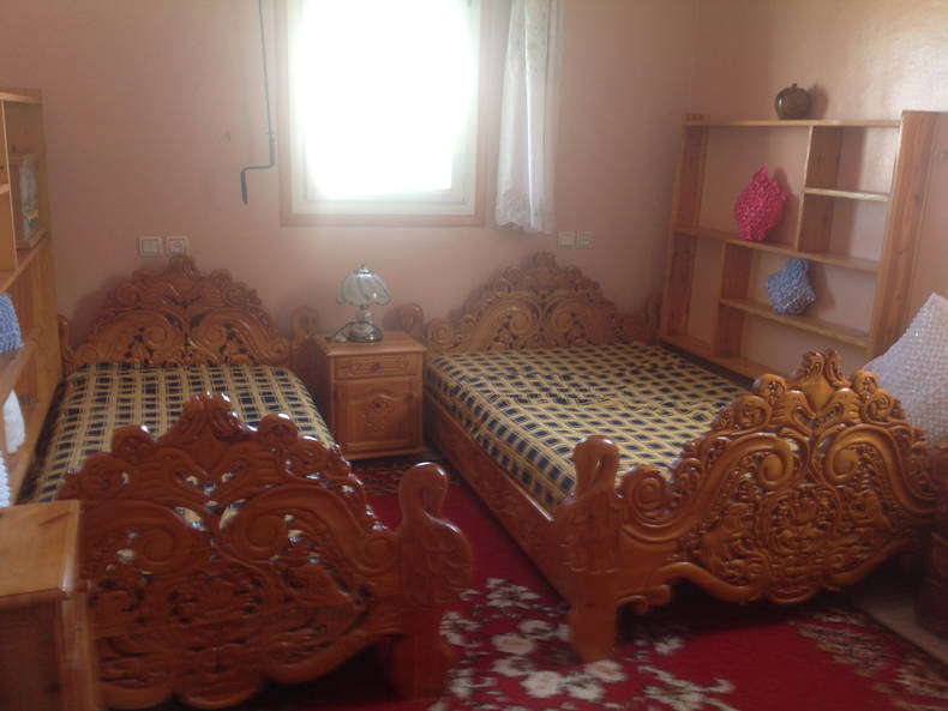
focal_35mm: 35
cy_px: 356
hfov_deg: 52.6
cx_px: 474
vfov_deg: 40.7
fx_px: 959
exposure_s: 1/24
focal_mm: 4.28
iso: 50
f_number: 2.4
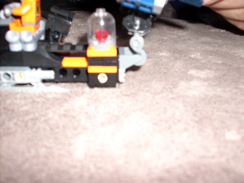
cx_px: 122
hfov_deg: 50.1
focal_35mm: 37
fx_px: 261
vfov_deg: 38.7
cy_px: 92
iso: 64
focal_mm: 6.2
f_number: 2.8
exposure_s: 1/60
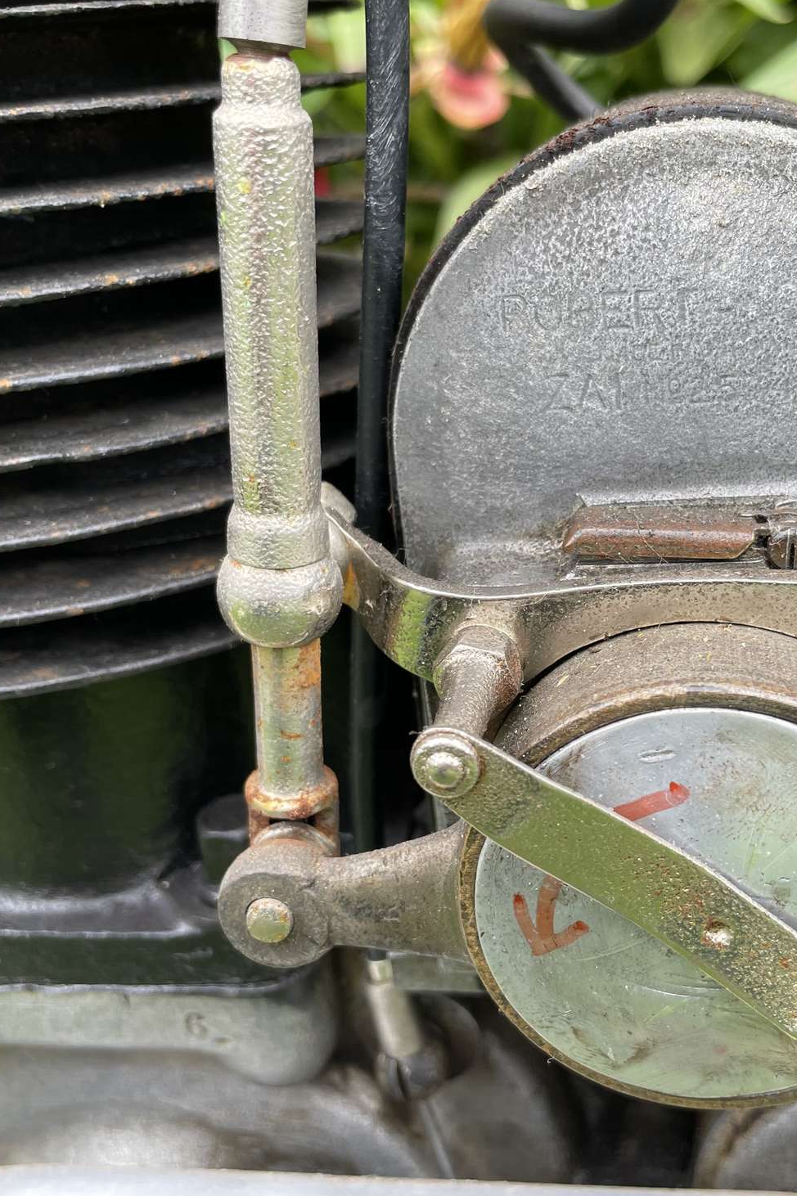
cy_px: 584
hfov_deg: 35.5
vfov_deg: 51.9
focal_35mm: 37
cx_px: 536
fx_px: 1229
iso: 40
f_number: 1.6
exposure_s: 1/121
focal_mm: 4.2
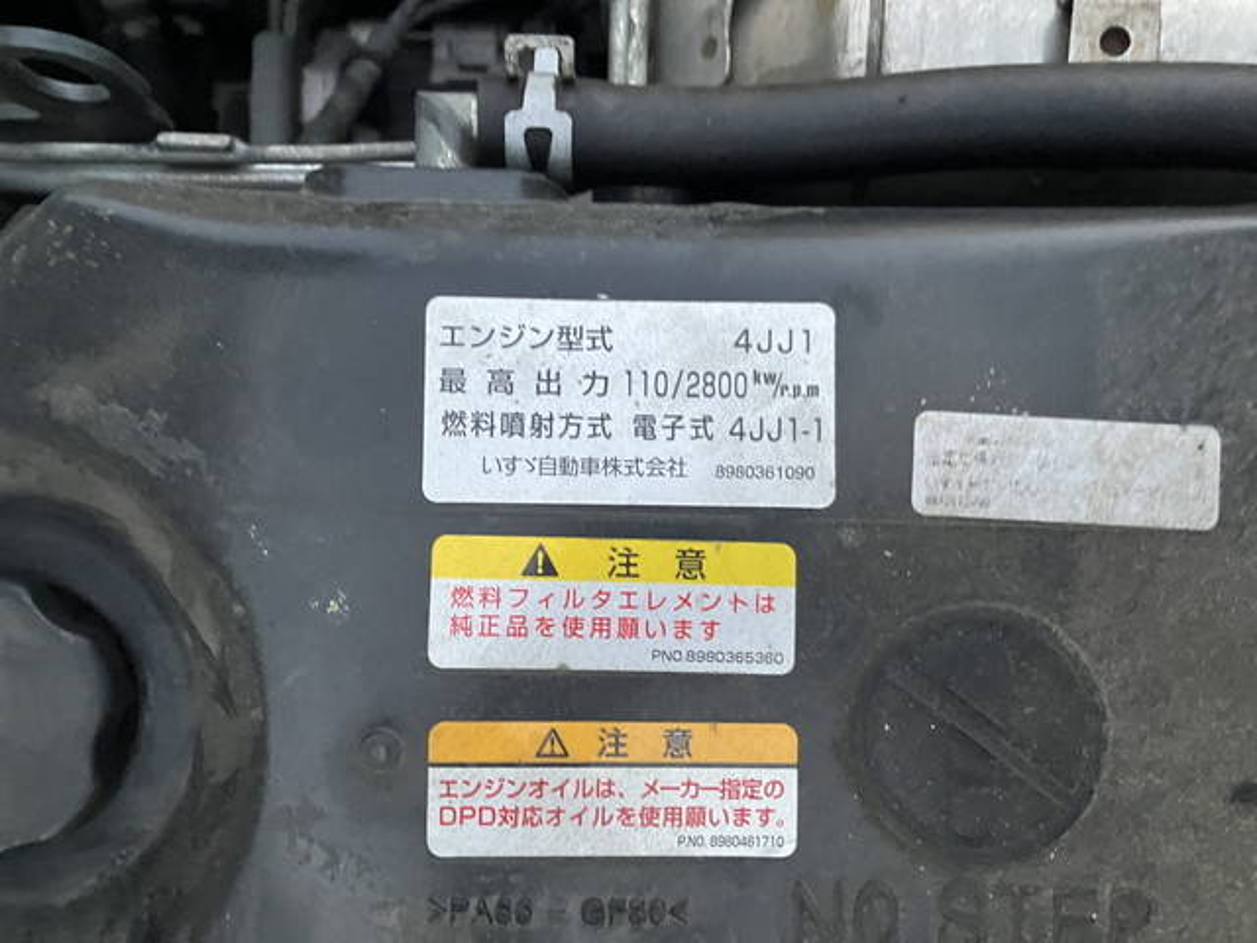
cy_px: 472
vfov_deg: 49.7
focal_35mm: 28
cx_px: 628
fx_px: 1017
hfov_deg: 63.4
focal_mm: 3.99
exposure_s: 1/38
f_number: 1.8
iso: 400
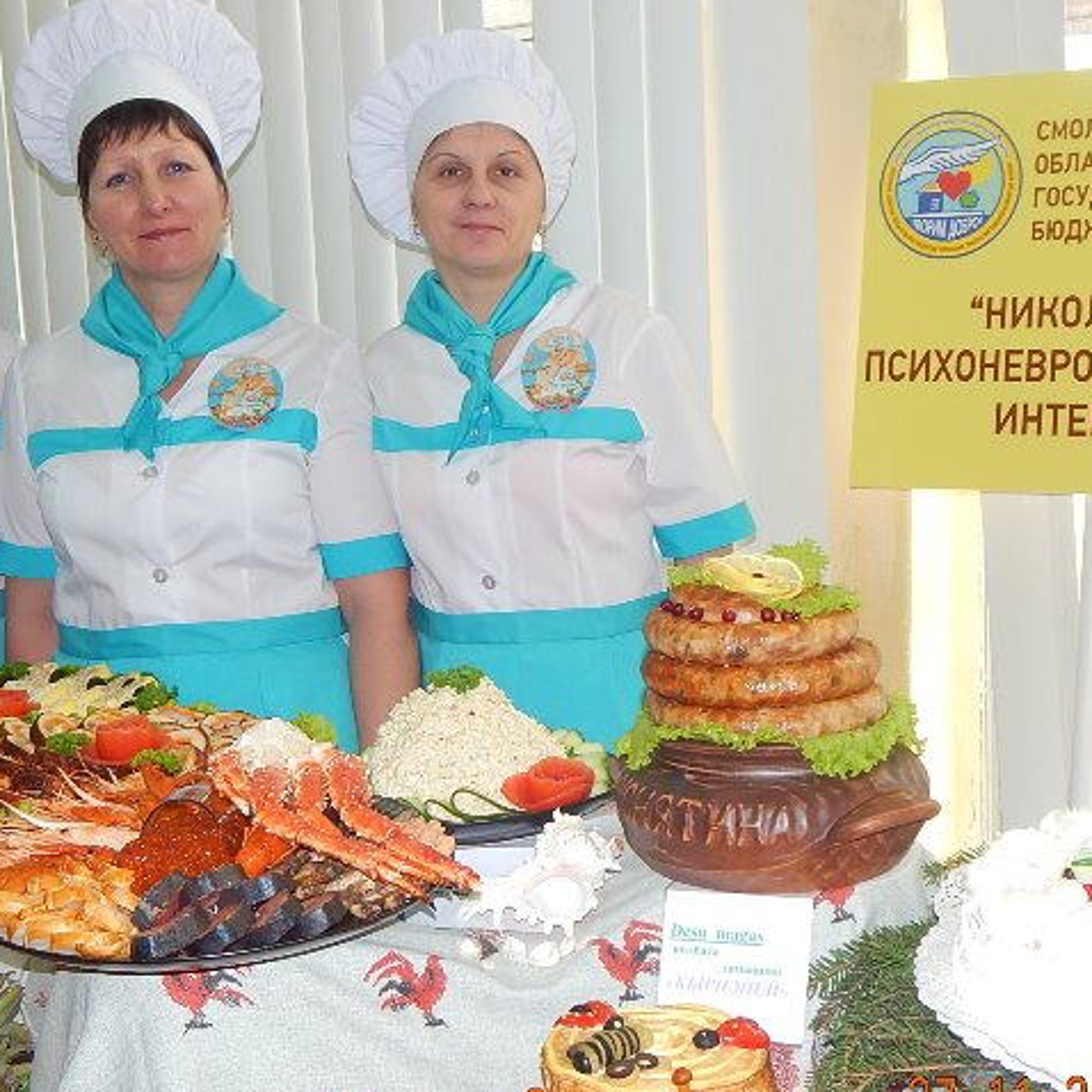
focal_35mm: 54
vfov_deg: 31.6
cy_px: 578
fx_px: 1927
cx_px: 569
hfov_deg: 31.6
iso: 125
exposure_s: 1/40
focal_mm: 6.8
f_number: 3.4
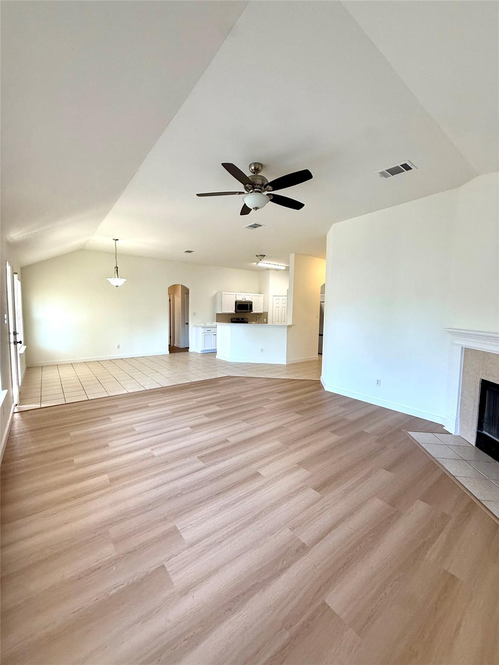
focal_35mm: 14
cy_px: 332
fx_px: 269
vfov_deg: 102.1
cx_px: 250
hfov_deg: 85.7
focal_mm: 2.22
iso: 160
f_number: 2.2
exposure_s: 1/120
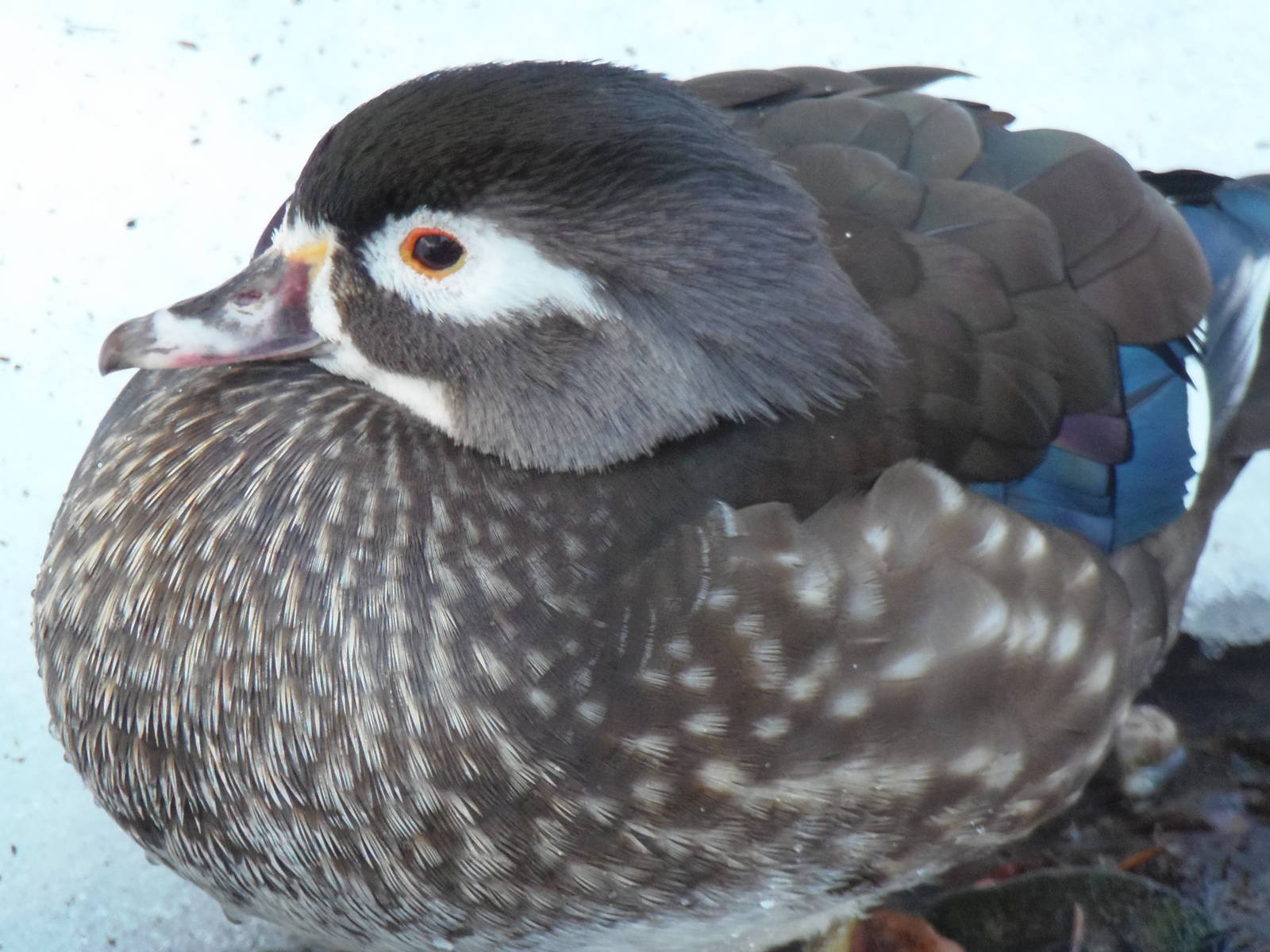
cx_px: 635
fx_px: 21573
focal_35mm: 588
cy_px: 476
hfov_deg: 3.4
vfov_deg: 2.5
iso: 400
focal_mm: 109
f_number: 5
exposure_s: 1/60
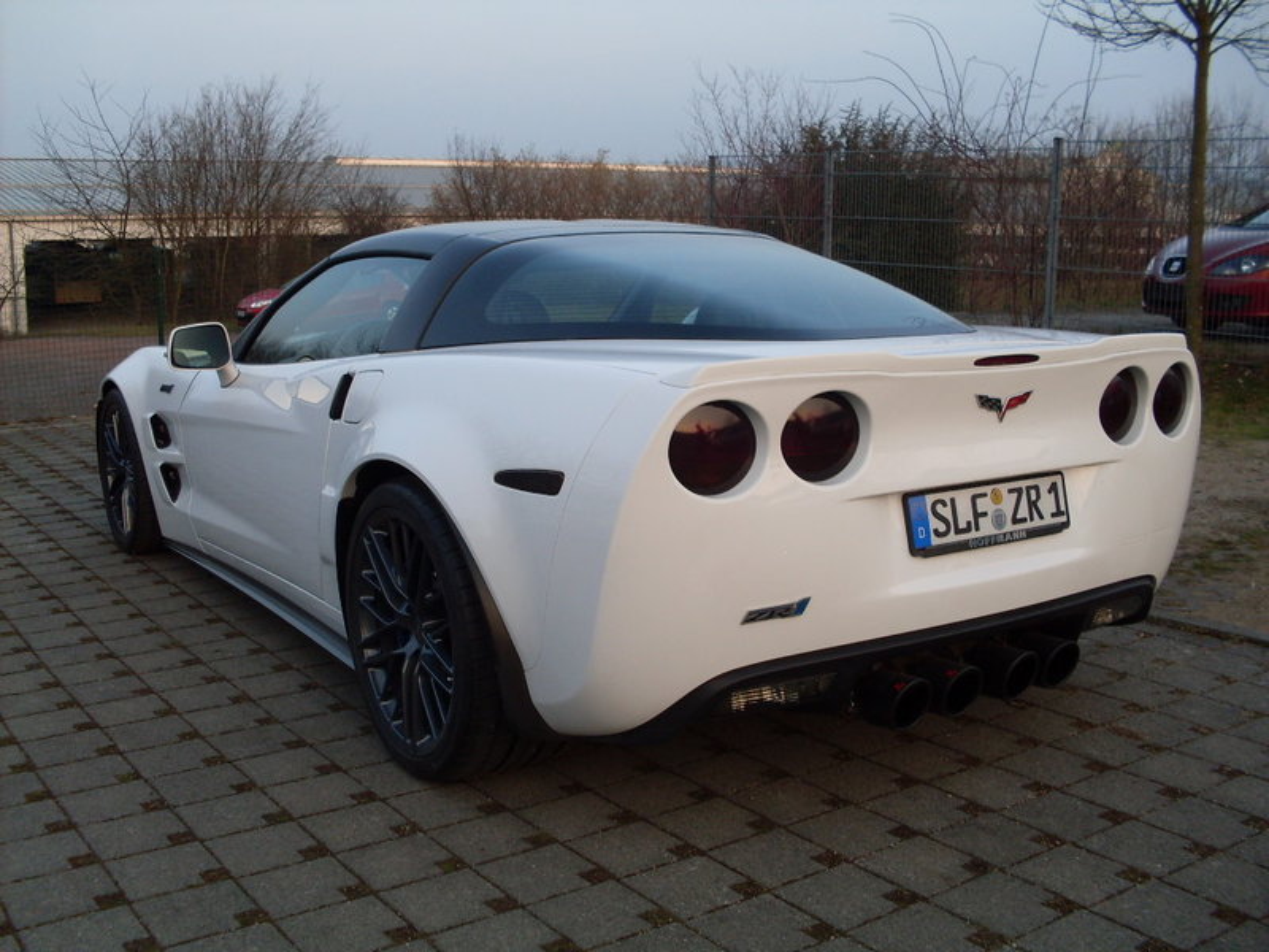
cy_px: 476
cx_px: 634
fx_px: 1393
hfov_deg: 49.0
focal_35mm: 38
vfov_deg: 37.7
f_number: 2.8
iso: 80
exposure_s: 1/180
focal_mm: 6.3
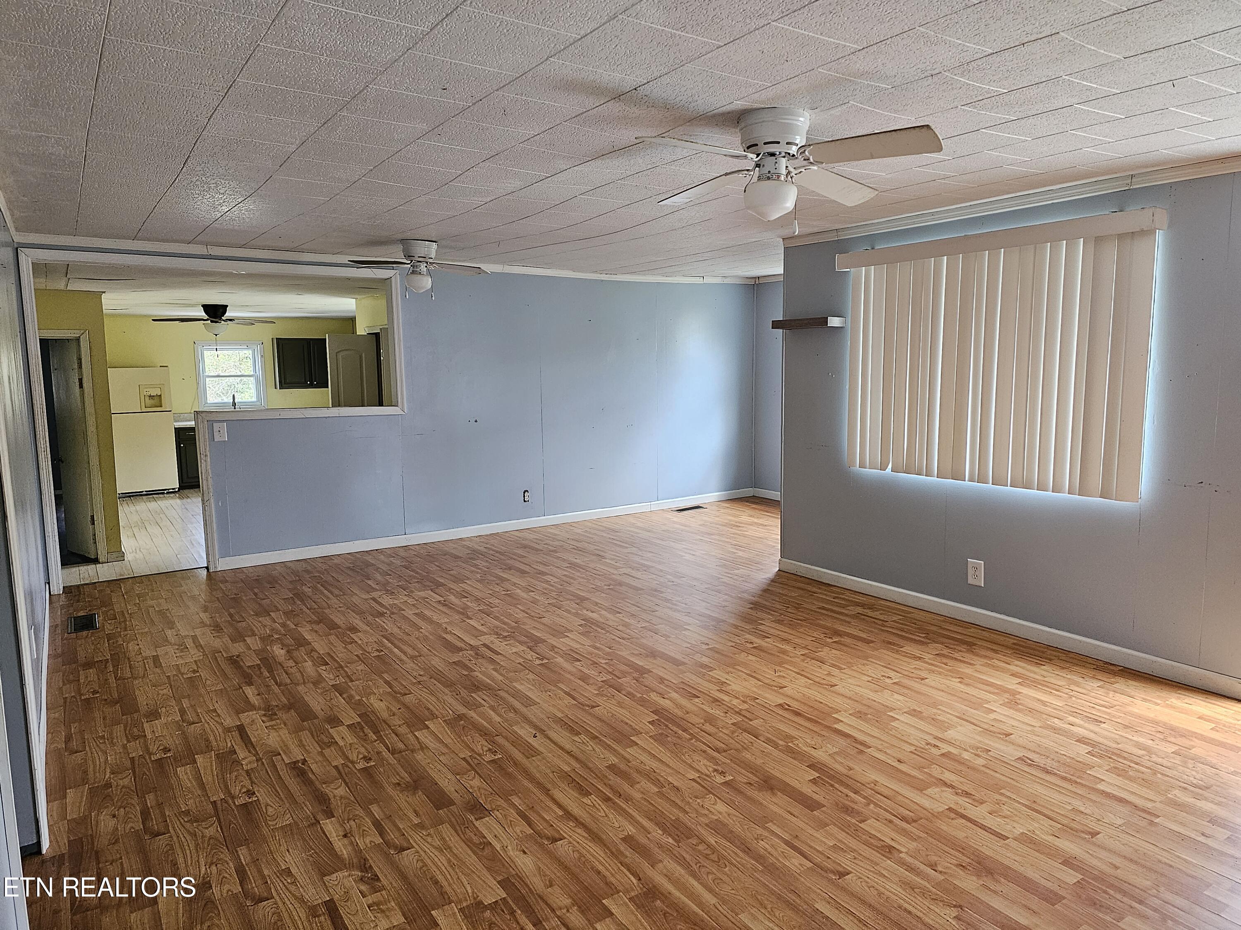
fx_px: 825
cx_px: 620
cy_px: 465
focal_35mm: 23
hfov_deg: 73.9
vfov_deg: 58.9
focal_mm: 6.3
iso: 800
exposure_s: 1/120
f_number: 1.7
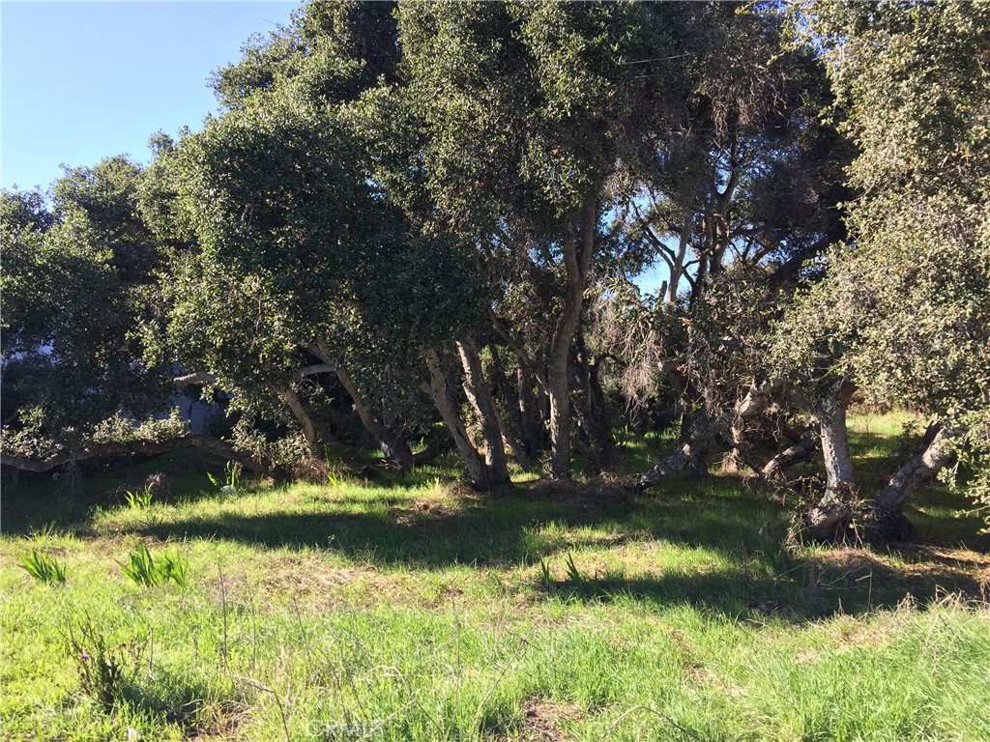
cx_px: 495
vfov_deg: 48.2
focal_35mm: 29
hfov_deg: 61.7
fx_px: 829
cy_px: 371
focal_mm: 4.15
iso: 32
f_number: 2.2
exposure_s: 1/399
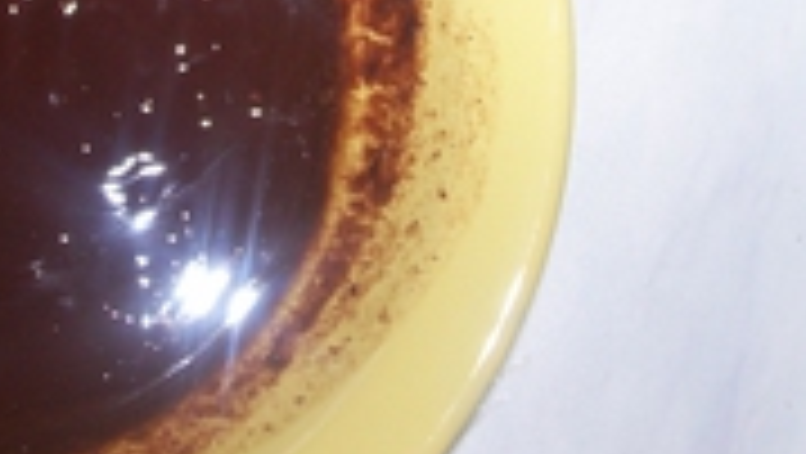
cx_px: 320
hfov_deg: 22.9
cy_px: -72
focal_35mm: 93
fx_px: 1989
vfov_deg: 12.8
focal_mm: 5.6
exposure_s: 1/64
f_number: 2.7
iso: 80
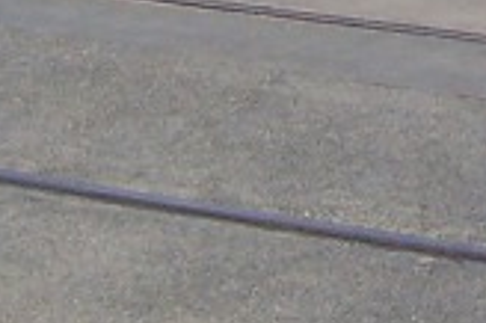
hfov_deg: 9.3
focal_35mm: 221
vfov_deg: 5.8
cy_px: -602
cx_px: 495
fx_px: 2980
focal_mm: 5.6
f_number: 2.7
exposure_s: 1/350
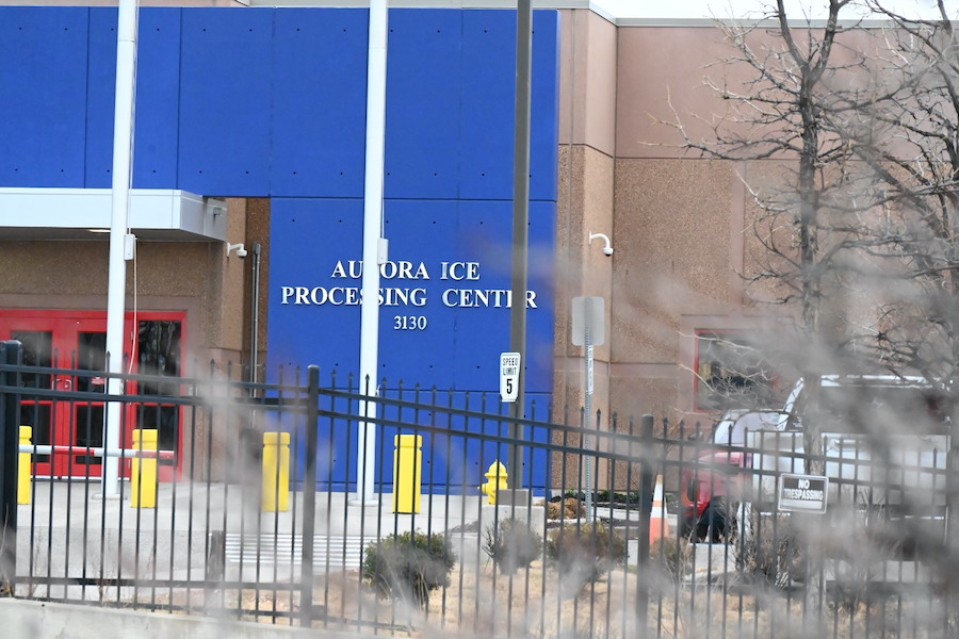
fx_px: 5327
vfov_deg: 6.9
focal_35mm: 200
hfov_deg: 10.3
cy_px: 320
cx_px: 480
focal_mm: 200
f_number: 9
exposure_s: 1/5000
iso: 16000
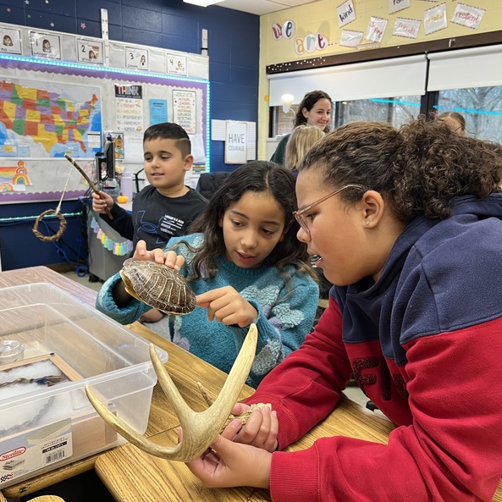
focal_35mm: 31
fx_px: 509
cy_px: 251
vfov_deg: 52.5
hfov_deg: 52.5
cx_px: 248
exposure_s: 1/60
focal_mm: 5.7
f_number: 1.5
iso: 100
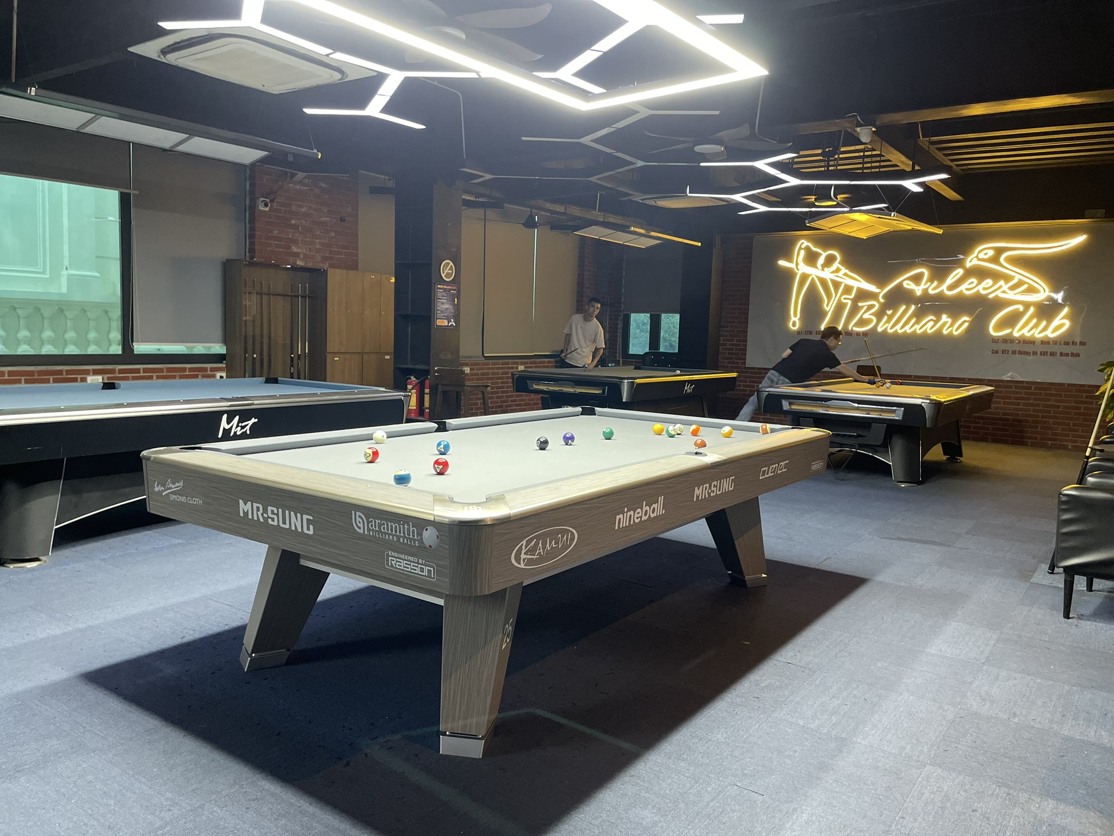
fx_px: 837
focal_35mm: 26
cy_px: 418
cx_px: 557
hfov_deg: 67.3
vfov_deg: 53.1
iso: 250
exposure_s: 1/50
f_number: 1.6
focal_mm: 4.2
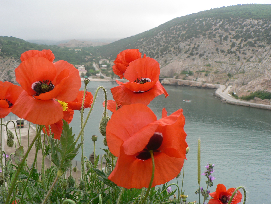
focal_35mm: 36
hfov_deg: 51.4
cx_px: 136
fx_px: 282
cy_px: 102
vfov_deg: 39.7
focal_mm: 6
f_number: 3.6
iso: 80
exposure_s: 1/100
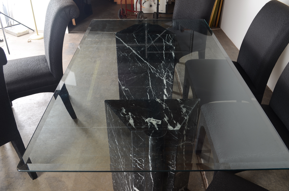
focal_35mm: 33
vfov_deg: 39.8
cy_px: 96
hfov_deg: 57.3
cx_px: 144
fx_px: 264
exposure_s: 1/80
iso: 100
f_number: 7.1
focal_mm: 22
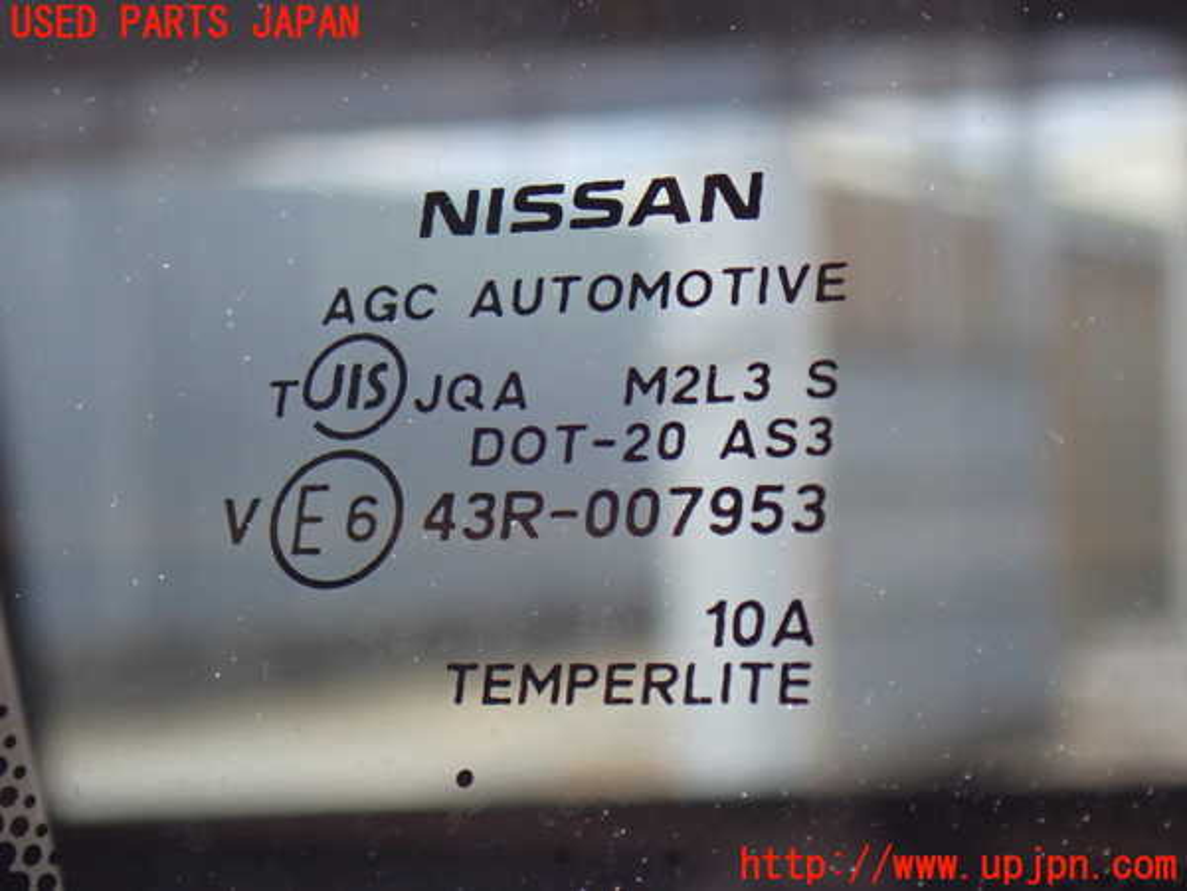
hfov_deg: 19.6
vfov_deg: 14.8
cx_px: 594
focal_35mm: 100
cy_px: 446
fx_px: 3429
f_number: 4.9
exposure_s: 1/100
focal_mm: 18
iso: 800
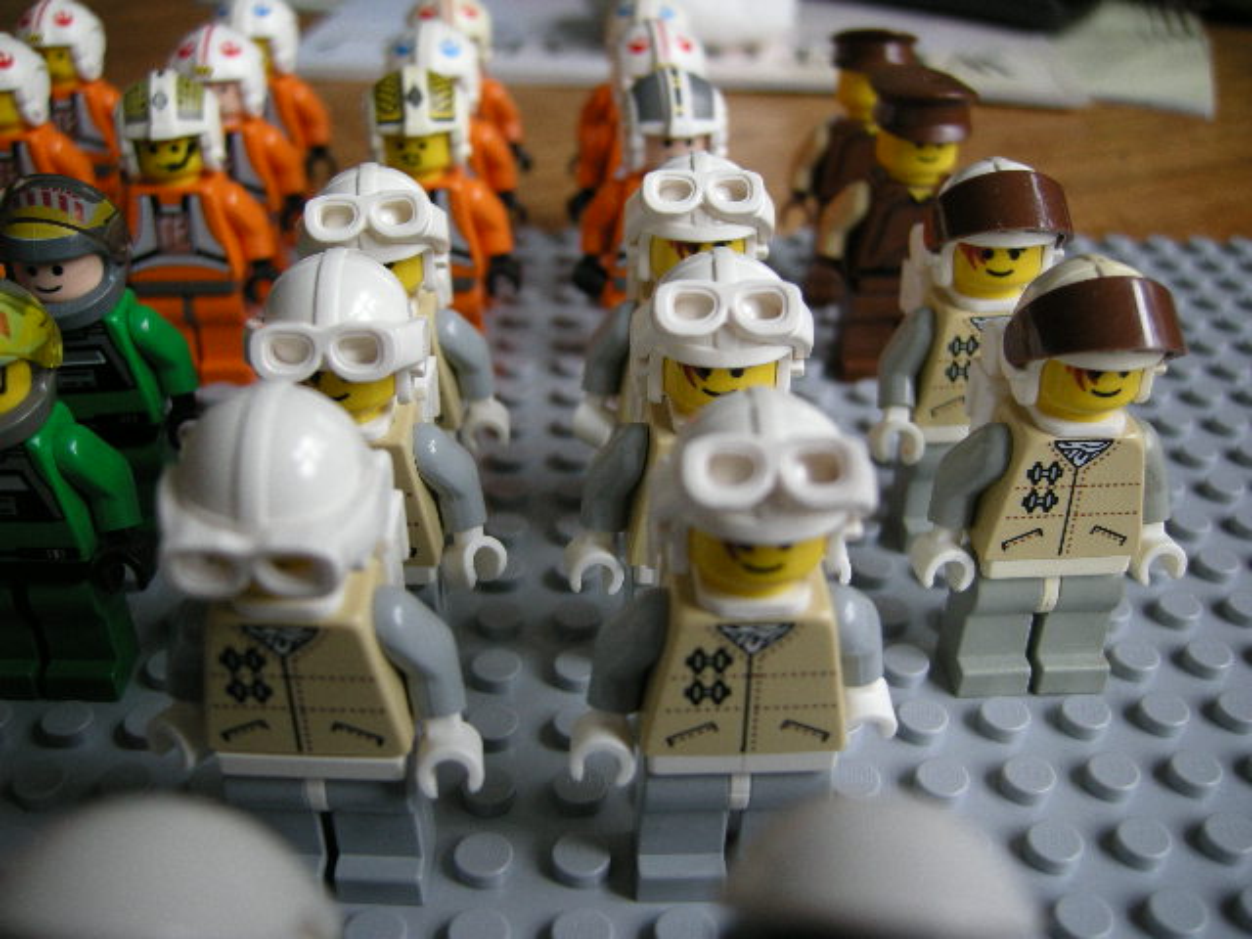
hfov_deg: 51.4
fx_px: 1302
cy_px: 470
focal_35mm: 36
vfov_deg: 39.7
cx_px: 626
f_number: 2.7
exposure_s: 1/58.6
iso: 130
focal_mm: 7.5
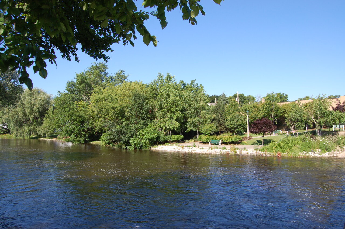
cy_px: 114
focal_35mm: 27
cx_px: 172
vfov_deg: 47.8
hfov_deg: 67.4
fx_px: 259
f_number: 8
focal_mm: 18
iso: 200
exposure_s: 1/250
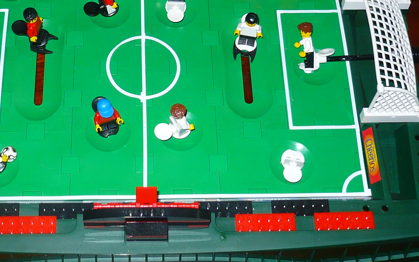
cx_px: 161
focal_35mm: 67
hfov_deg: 30.5
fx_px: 765
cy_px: 53
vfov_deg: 19.2
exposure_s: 1/30
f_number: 2.8
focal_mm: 5.8
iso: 100
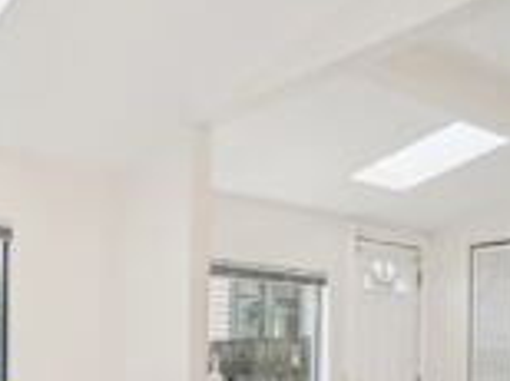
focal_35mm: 40
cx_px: 46
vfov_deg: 33.1
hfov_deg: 42.7
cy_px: 376
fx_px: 588
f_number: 8
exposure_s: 1/125
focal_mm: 16
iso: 1600
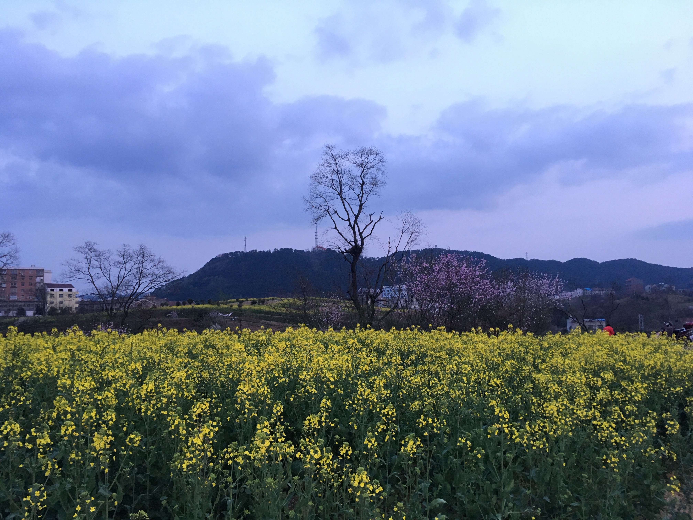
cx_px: 346
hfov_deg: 61.7
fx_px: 581
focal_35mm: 29
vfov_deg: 48.2
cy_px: 260
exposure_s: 1/33
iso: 100
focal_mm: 4.15
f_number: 2.2
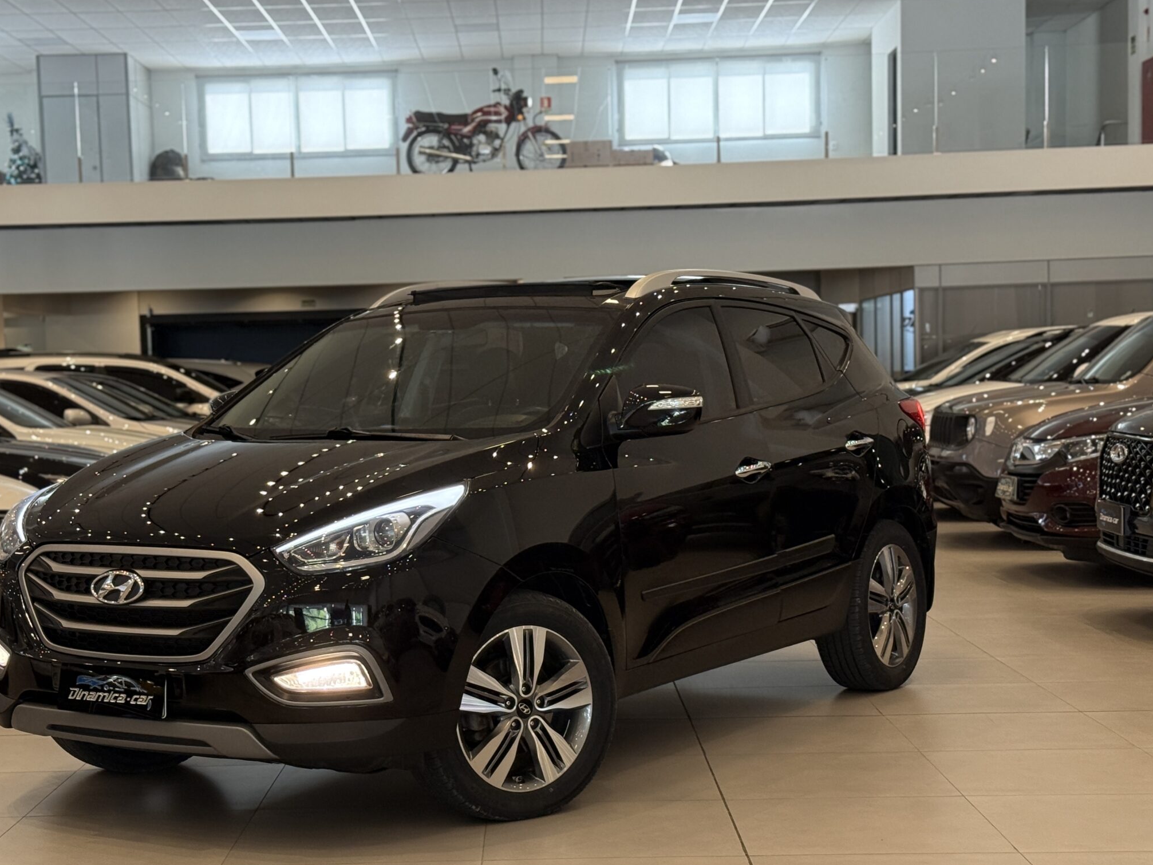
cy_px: 516
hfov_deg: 31.6
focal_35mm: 61
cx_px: 464
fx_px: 2032
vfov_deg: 24.0
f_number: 1.78
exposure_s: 1/120
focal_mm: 6.76
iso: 200
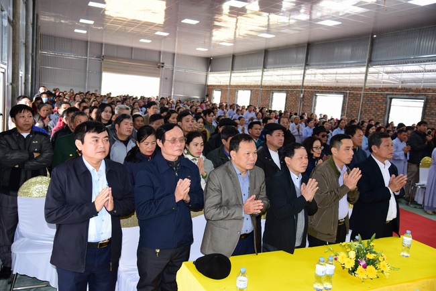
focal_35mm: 31
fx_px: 376
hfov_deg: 60.3
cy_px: 146
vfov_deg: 42.4
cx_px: 218
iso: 1250
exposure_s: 1/125
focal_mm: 31
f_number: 4
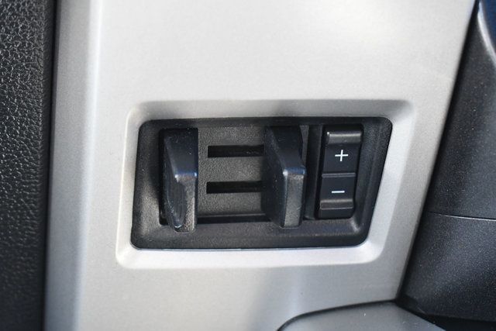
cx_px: 248
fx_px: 1034
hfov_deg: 27.0
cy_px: 166
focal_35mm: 75
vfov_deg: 18.2
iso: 3200
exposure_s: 1/100
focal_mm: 50
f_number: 5.6
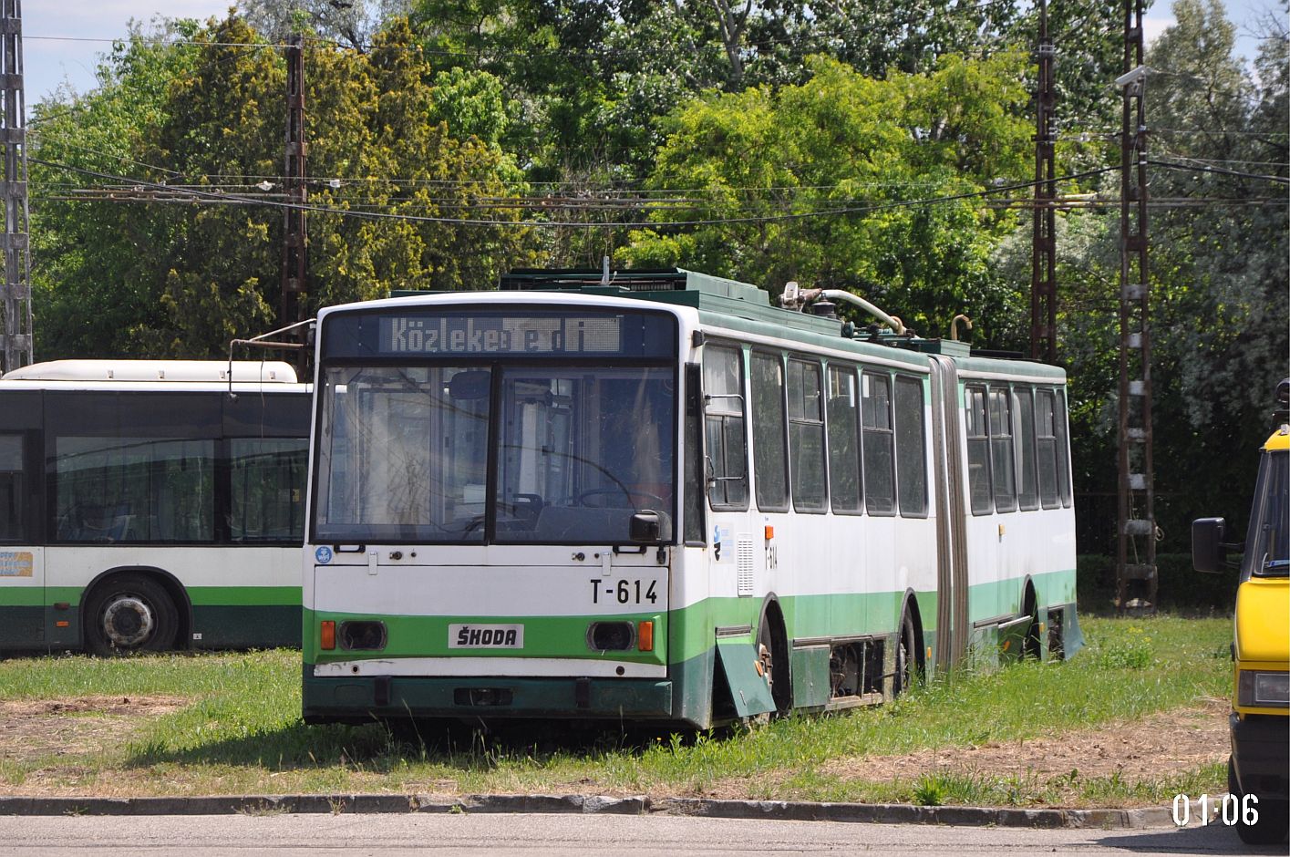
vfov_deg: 8.7
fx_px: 5637
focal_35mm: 158
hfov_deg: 13.1
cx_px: 645
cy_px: 428
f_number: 5.6
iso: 400
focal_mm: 105
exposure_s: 1/1250
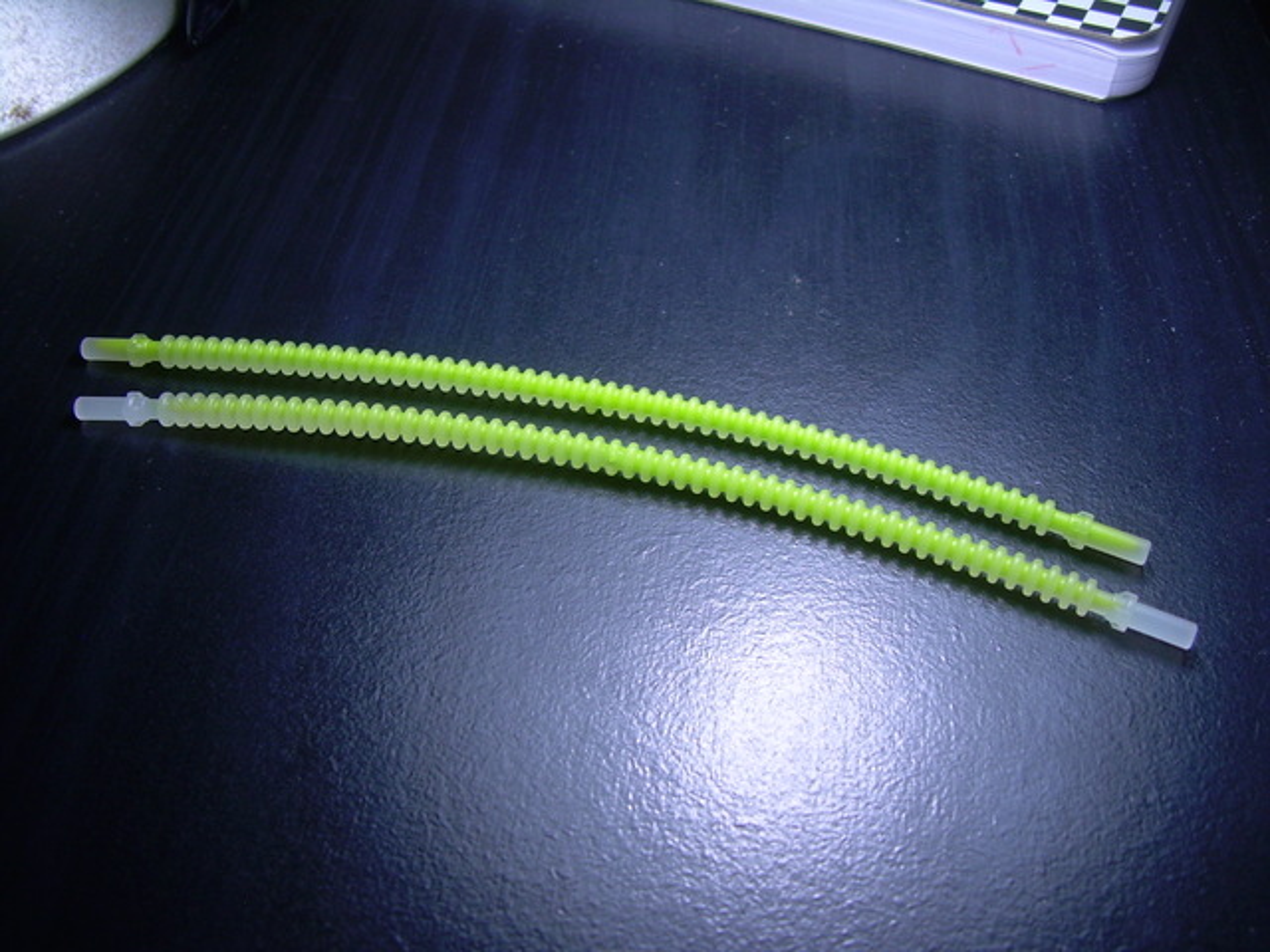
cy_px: 476
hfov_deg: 49.0
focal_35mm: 38
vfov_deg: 37.7
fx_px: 1394
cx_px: 635
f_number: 2.8
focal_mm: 6.3
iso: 50
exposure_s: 1/71.3
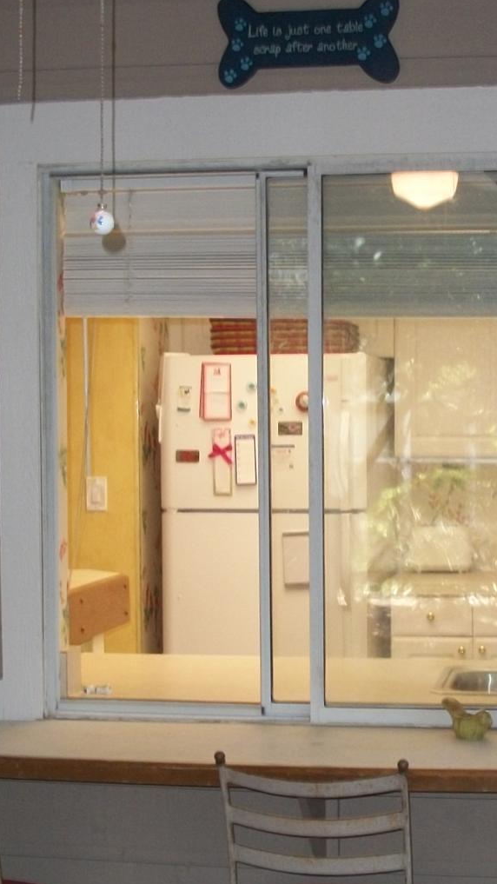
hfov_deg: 16.0
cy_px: 500
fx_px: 1757
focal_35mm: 75
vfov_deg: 28.2
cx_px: 413
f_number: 3.1
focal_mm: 6.3
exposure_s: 1/30
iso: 160
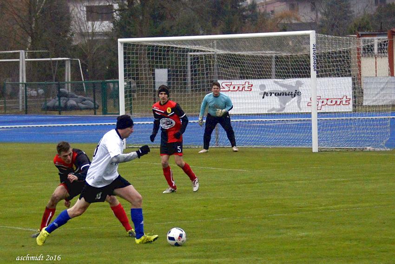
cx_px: 198
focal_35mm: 150
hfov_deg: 13.7
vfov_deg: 9.2
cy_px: 132
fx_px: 1647
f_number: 4.5
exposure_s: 1/800
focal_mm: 100
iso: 1600
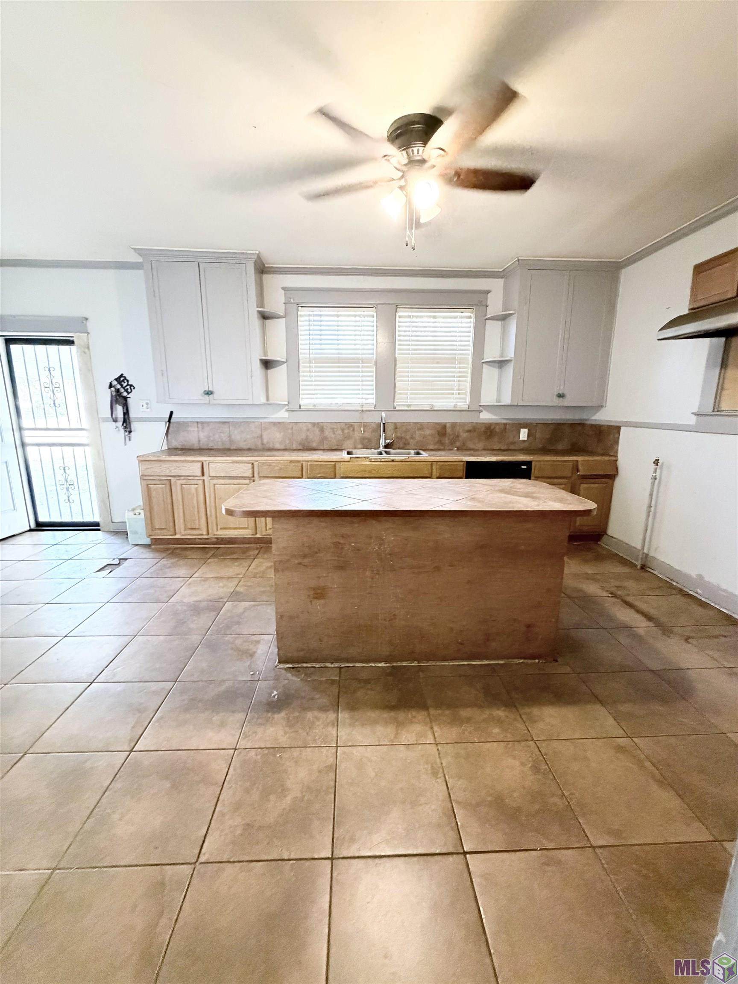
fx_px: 398
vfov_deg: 102.1
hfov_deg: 85.7
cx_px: 369
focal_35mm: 14
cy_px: 492
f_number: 2.2
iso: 800
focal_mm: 2.22
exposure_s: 1/60
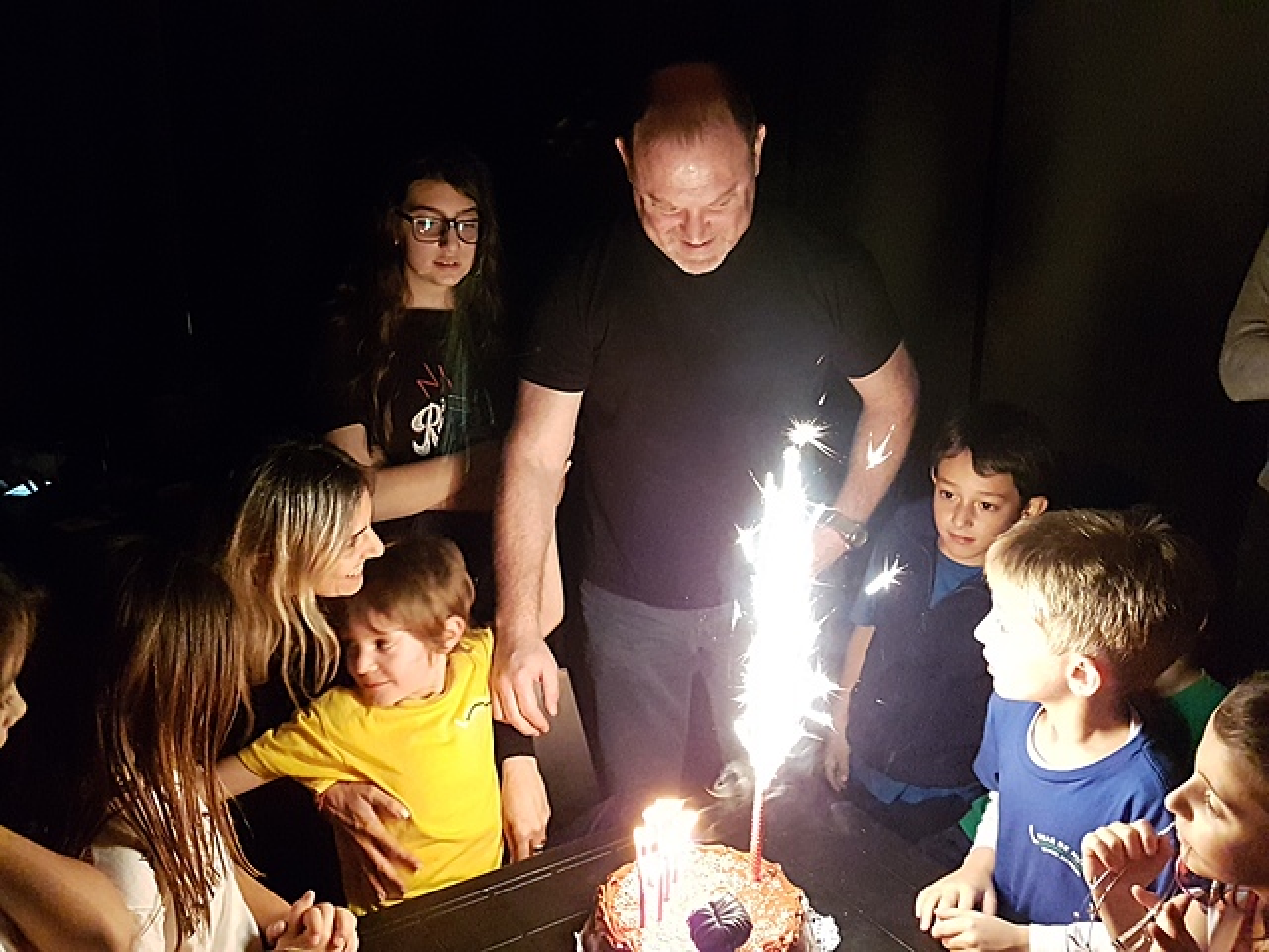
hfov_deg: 67.3
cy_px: 476
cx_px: 634
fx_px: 953
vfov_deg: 53.1
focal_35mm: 26
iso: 800
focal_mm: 4.2
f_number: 1.7
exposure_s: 1/40
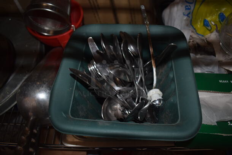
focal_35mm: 27
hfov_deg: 67.3
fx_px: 174
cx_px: 116
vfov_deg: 48.0
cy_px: 78
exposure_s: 1/80
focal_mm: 18
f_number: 3.5
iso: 220
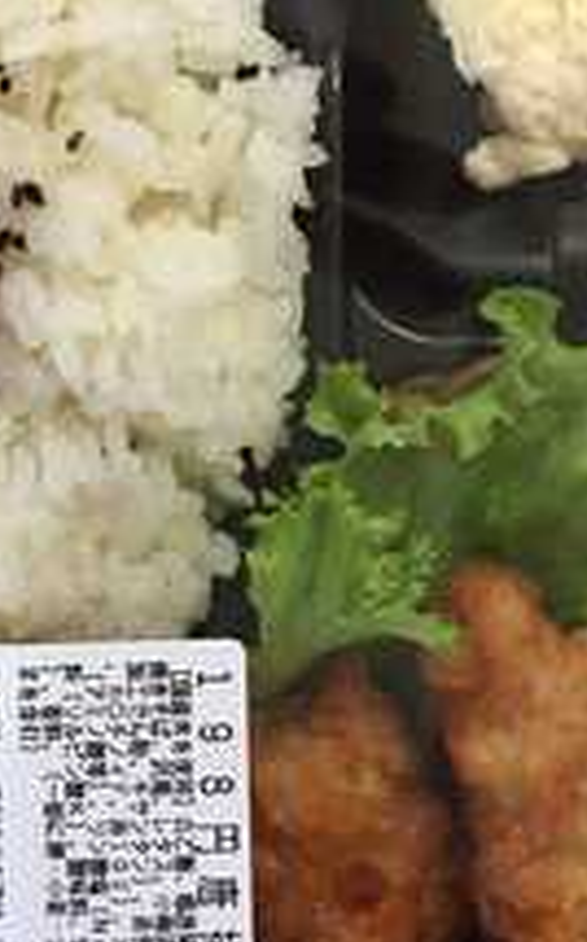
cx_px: 193
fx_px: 1616
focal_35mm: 63
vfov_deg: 32.5
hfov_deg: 20.5
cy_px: 535
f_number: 2.2
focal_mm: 4.15
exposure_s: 1/15
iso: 50
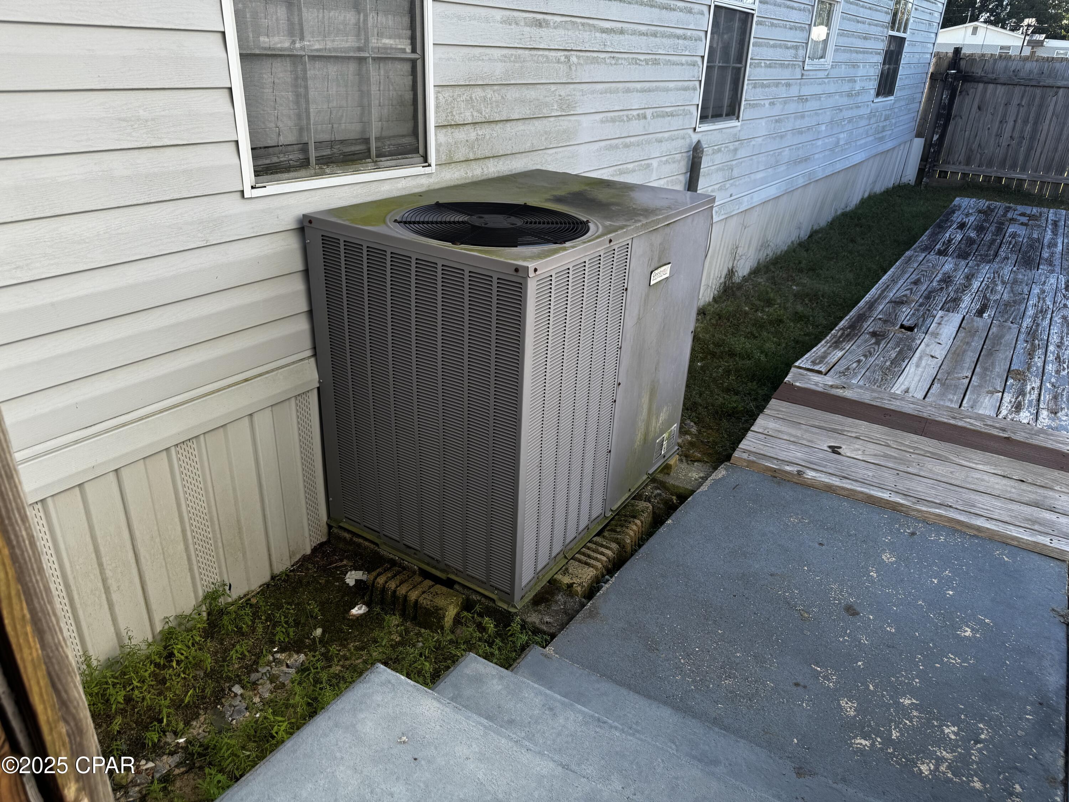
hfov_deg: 71.6
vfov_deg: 56.8
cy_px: 401
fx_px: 741
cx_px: 534
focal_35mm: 24
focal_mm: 6.76
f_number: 1.78
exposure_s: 1/938
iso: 80
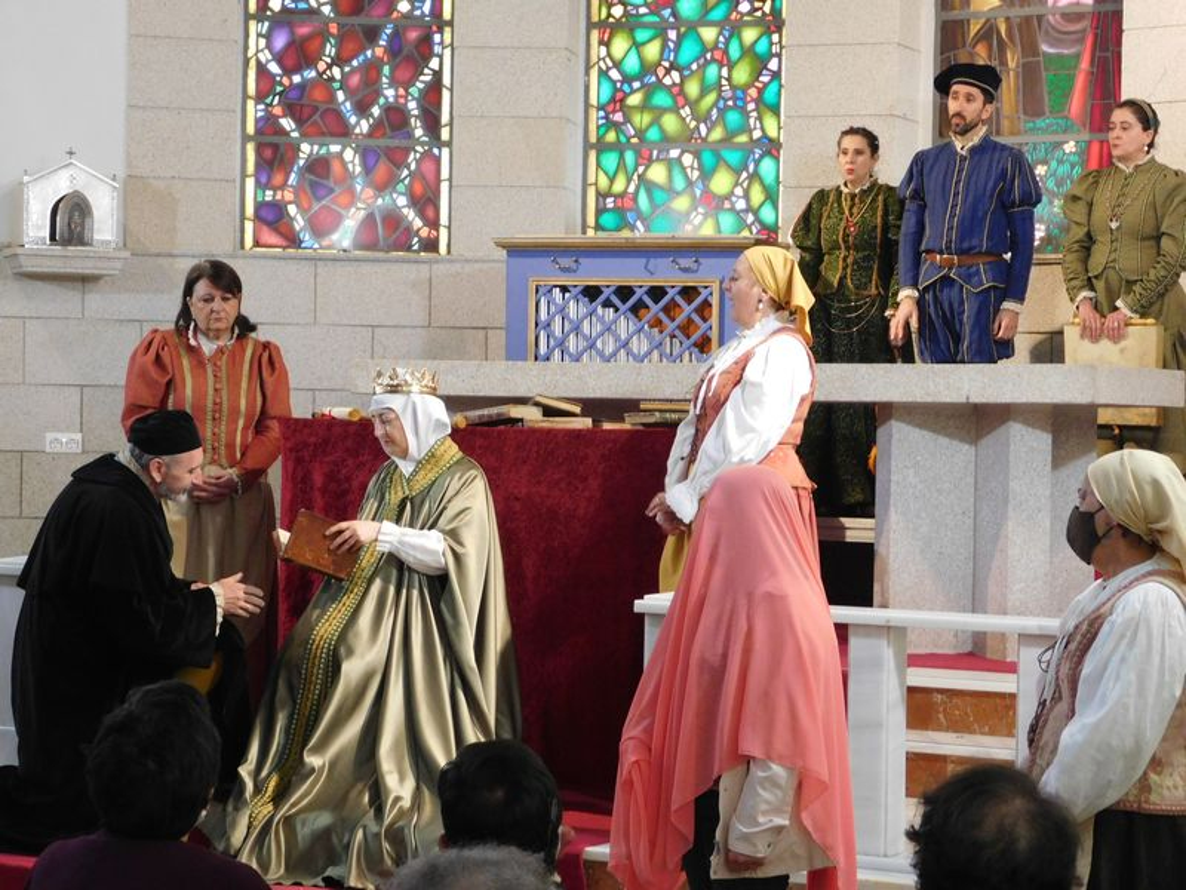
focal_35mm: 80
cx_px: 593
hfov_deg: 24.4
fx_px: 2741
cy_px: 445
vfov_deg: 18.4
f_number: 4.4
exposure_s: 1/30
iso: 400
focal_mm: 14.2
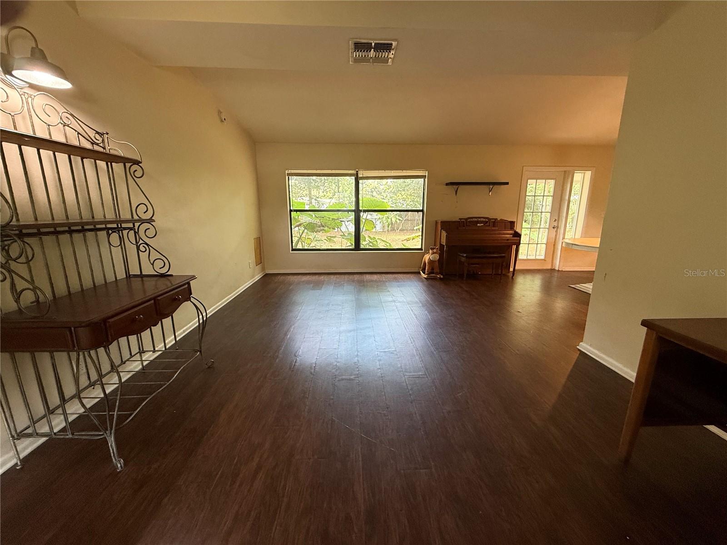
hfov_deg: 102.1
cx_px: 364
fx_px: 294
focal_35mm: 14
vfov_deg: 85.7
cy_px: 272
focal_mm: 2.22
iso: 320
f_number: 2.2
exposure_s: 1/60
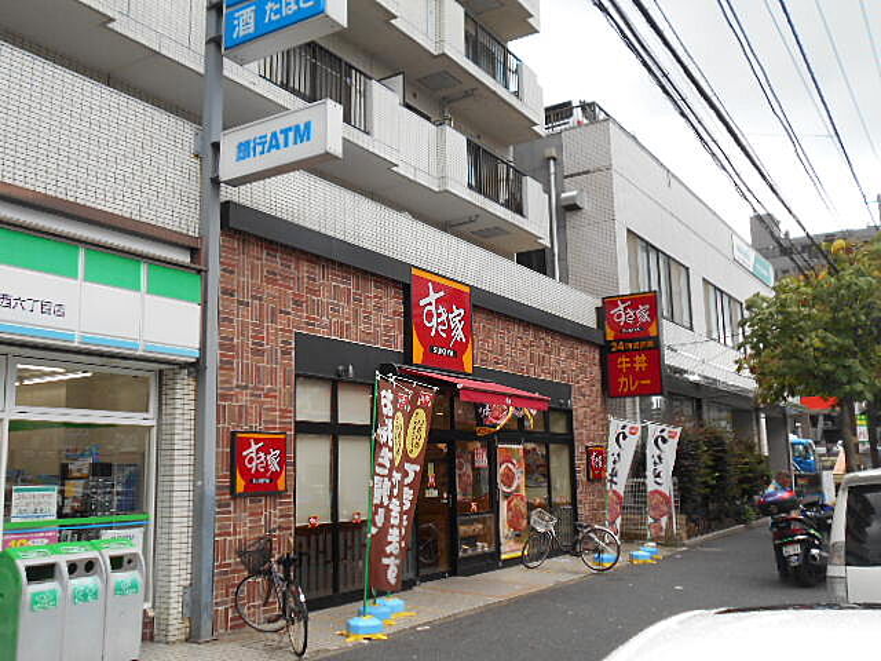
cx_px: 440
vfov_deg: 41.8
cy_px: 330
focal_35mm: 34
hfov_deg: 54.0
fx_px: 865
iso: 125
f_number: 3.6
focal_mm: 5.8
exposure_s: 1/250
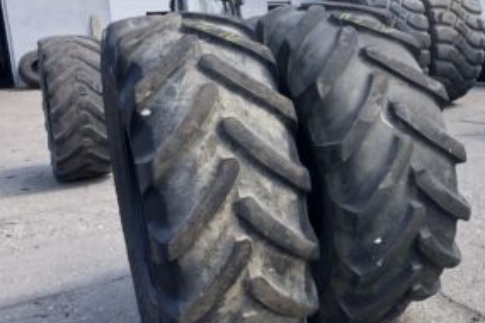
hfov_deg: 43.9
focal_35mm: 44
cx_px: 323
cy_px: 144
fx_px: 593
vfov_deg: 30.5
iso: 20
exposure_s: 1/340
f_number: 1.8
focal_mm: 3.99
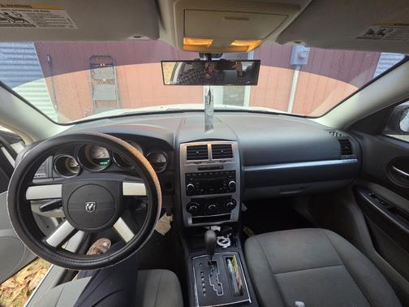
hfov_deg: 106.2
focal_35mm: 13
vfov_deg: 89.9
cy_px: 154
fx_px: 154
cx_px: 204
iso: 400
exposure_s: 1/60
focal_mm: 2.2
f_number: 2.2
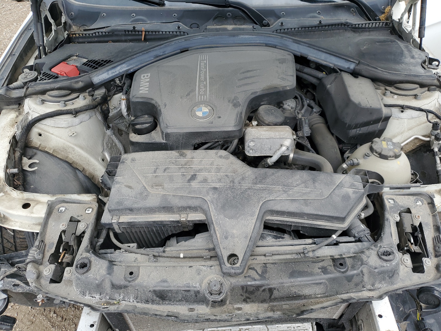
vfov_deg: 53.1
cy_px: 166
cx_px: 220
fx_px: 331
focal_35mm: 26
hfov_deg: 67.3
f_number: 1.5
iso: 50
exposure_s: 1/714
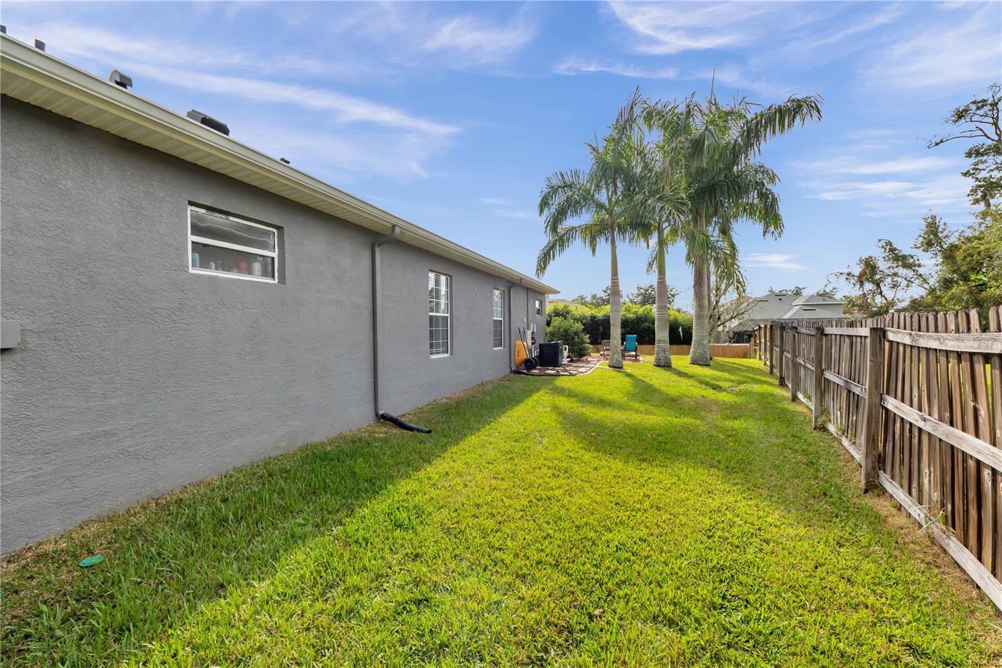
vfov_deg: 90.0
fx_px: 334
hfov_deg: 112.6
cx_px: 501
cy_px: 334
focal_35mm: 12
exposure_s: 1/250
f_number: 9
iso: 140
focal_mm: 8
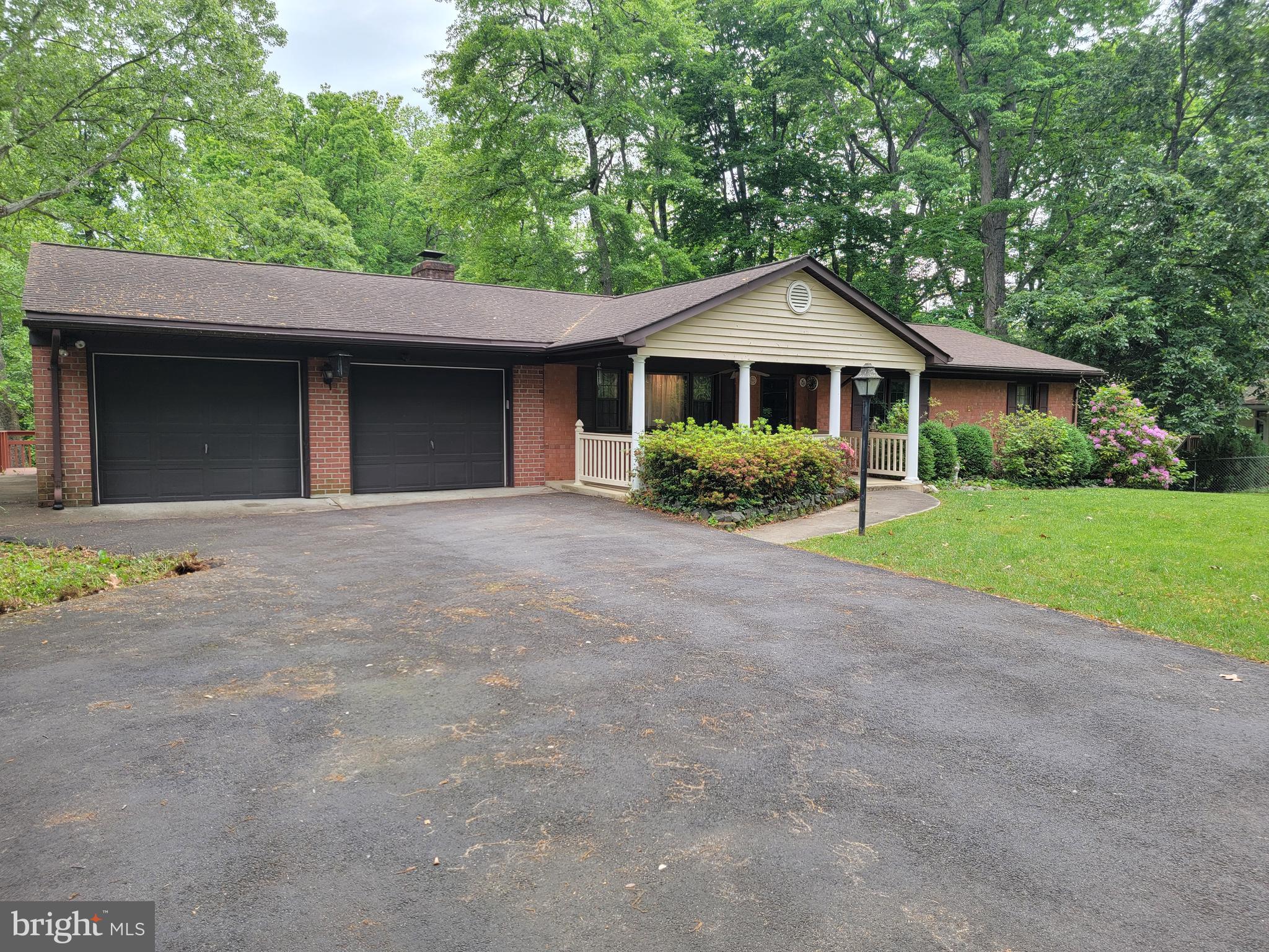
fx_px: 880
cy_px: 476
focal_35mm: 24
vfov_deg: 56.8
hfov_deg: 71.6
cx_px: 634
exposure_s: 1/120
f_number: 1.8
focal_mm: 6.7
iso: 50
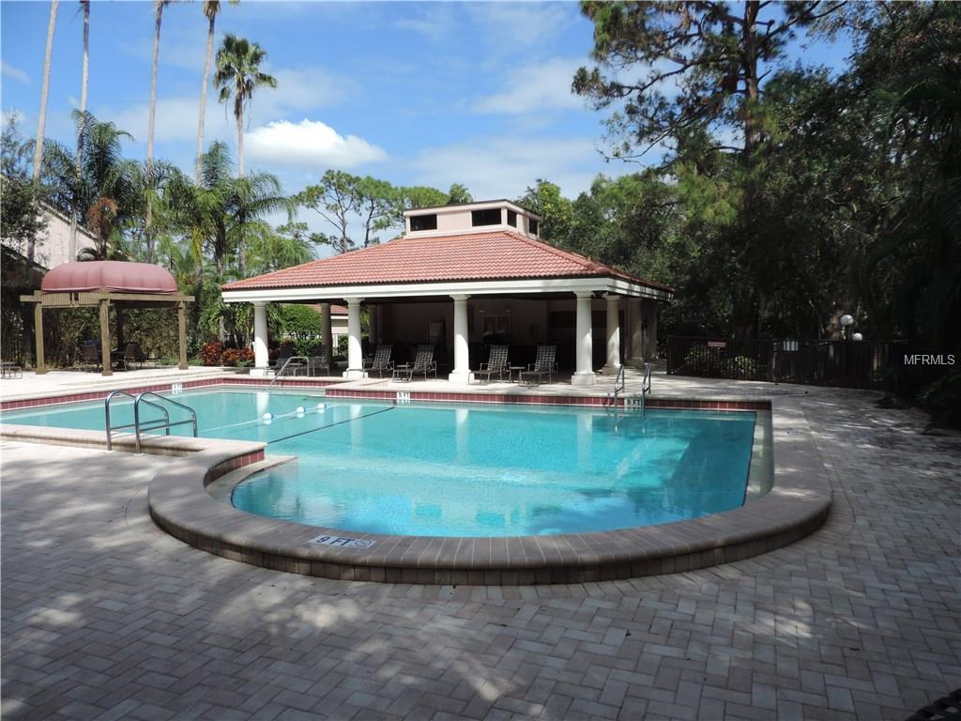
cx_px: 480
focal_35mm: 24
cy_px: 360
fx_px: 666
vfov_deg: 56.8
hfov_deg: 71.6
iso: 80
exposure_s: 1/1000
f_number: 3
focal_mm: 4.3
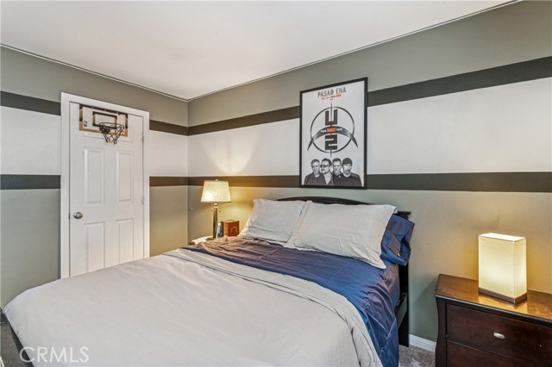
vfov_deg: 72.7
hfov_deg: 95.7
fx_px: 250
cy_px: 184
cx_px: 276
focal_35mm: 16
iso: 100
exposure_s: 1.3
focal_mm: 16.3
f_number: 13
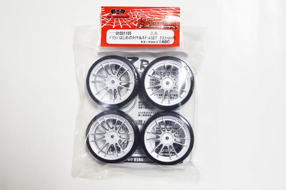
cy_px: 95
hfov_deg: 38.9
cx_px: 143
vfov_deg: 26.4
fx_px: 405
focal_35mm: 51
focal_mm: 34
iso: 400
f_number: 5
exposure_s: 1/80
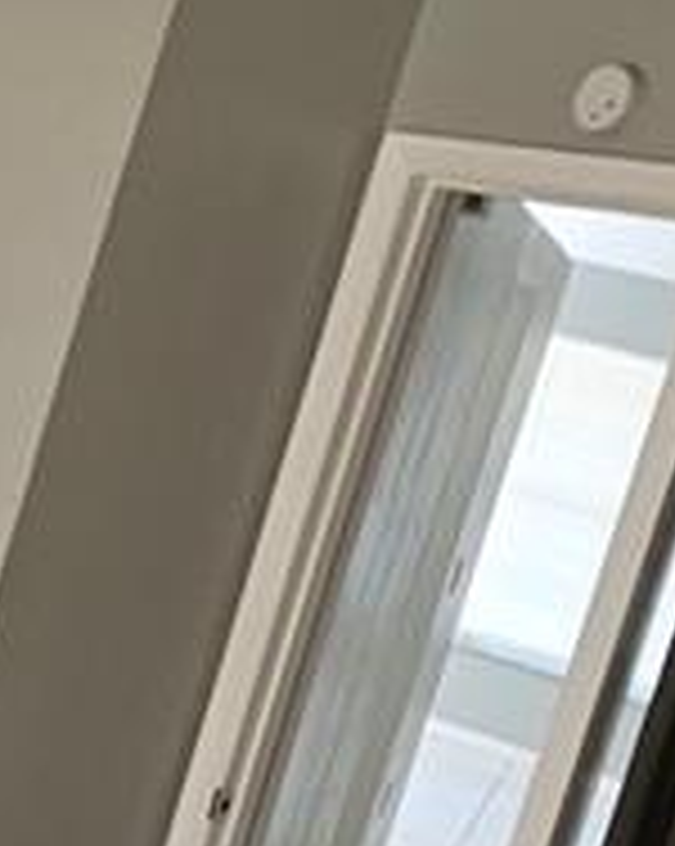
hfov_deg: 15.3
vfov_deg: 23.5
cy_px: 279
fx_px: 2026
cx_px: -662
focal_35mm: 81
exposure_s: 1/66
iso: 125
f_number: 2.2
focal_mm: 2.2
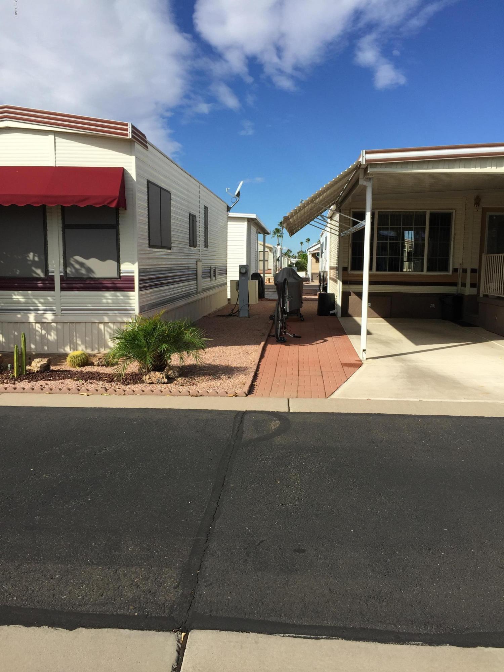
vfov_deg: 61.7
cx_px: 252
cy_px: 336
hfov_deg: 48.2
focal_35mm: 29
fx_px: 563
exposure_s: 1/2326
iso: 32
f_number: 2.2
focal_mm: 4.15
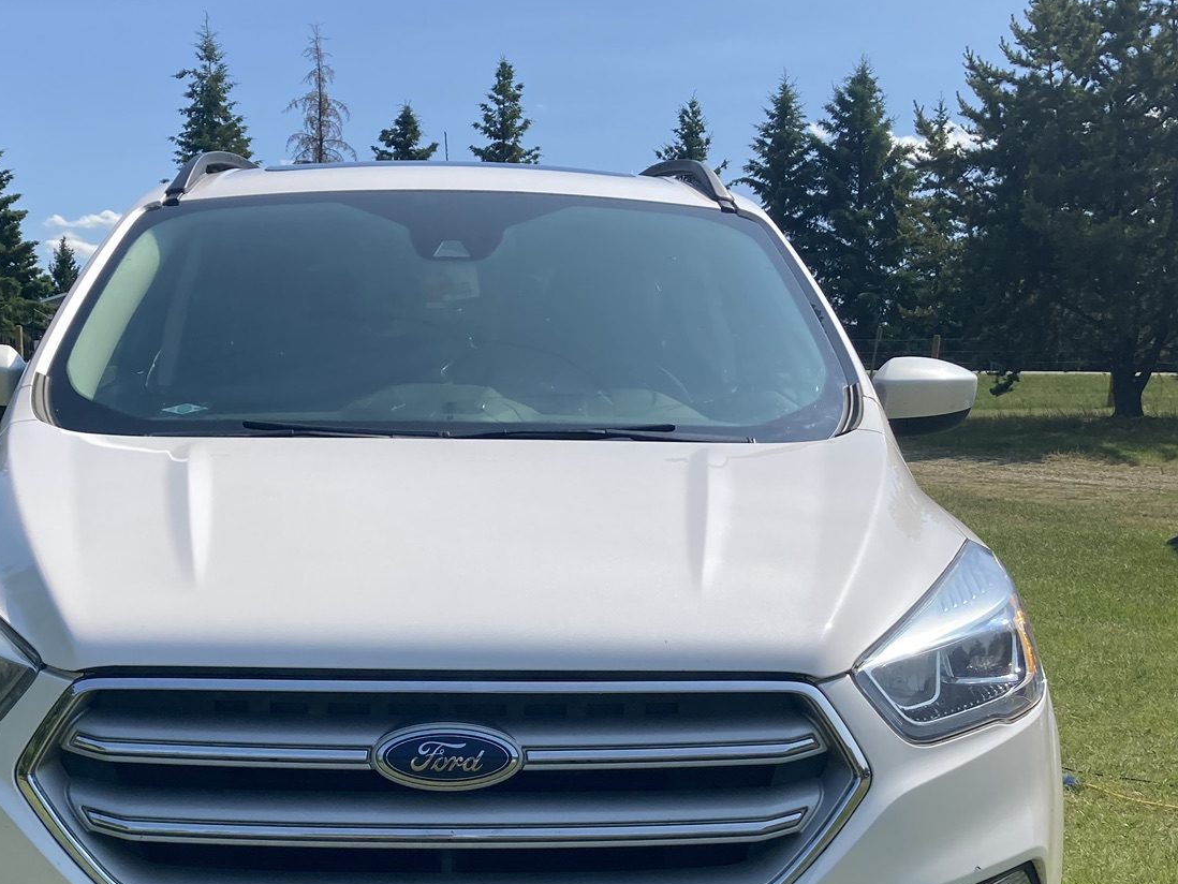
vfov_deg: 28.0
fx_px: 1736
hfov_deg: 37.3
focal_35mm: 51
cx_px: 472
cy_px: 693
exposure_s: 1/2857
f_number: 1.8
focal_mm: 3.99
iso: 25
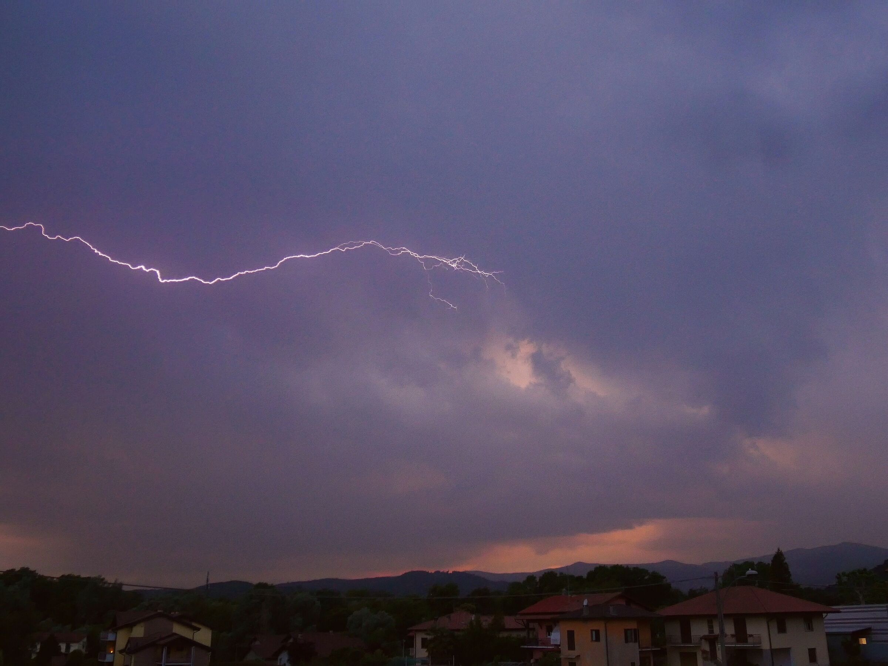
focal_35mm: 30
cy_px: 333
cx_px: 444
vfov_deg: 46.8
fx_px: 770
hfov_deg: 60.0
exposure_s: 1/400
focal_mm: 12
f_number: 3.5
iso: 1600
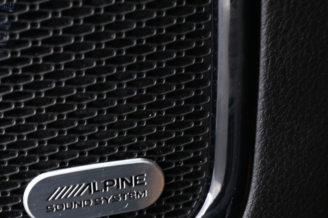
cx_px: 93
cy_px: 188
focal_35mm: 85
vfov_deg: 15.9
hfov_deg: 23.7
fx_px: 776
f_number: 4.2
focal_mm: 23
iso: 1600
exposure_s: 1/8
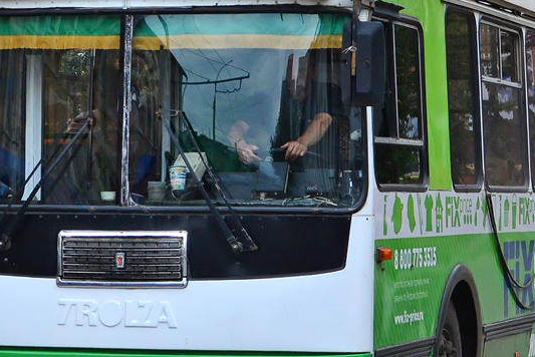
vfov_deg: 11.6
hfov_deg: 17.3
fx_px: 1756
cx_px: 210
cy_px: 110
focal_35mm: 118
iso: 400
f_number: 6.3
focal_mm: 35
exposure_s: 1/800
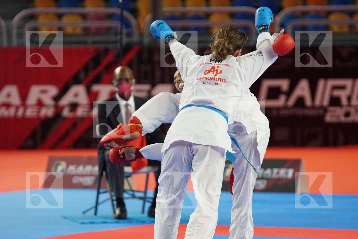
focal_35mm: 225
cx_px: 179
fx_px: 2237
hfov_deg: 9.1
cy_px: 120
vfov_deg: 6.1
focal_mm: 150
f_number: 2.8
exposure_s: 1/2000
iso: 3200
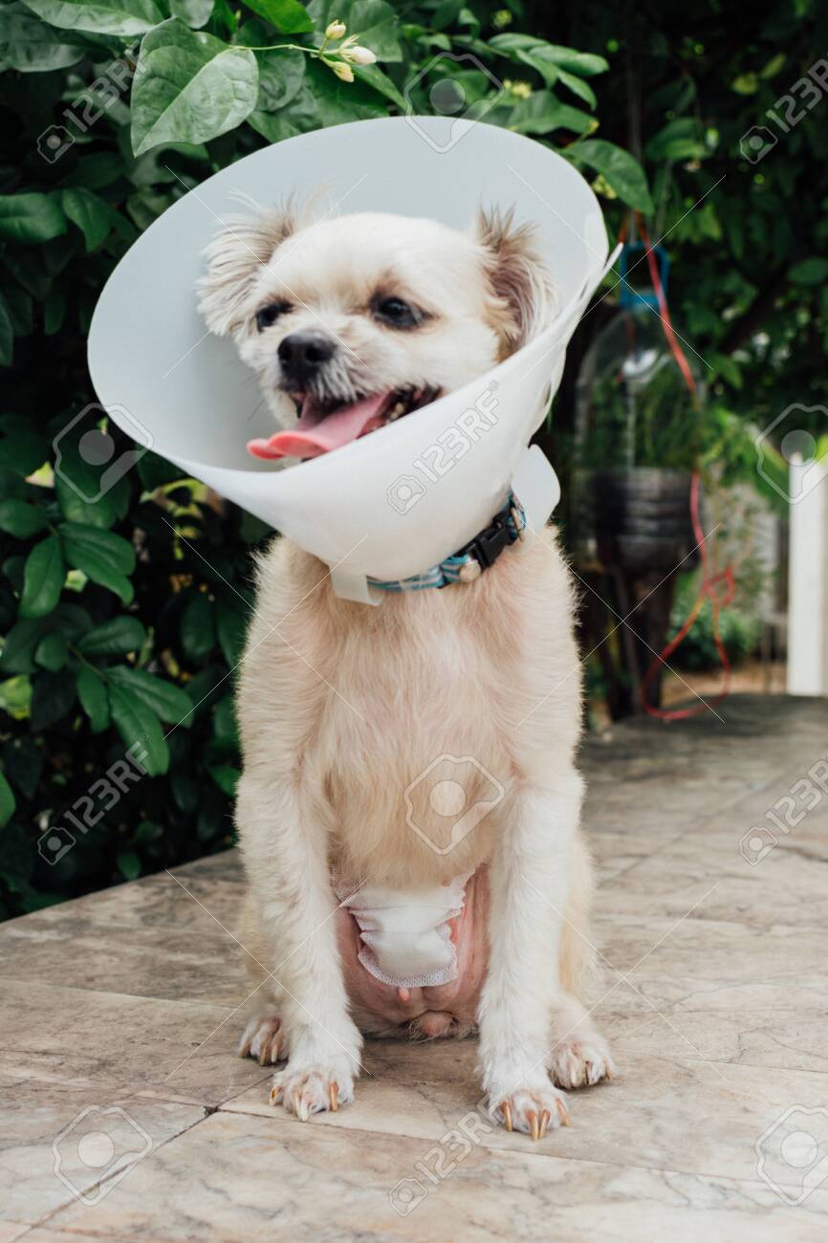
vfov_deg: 37.9
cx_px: 414
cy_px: 622
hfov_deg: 25.7
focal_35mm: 52
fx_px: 1812
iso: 100
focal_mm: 35
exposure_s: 1/100
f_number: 5.6
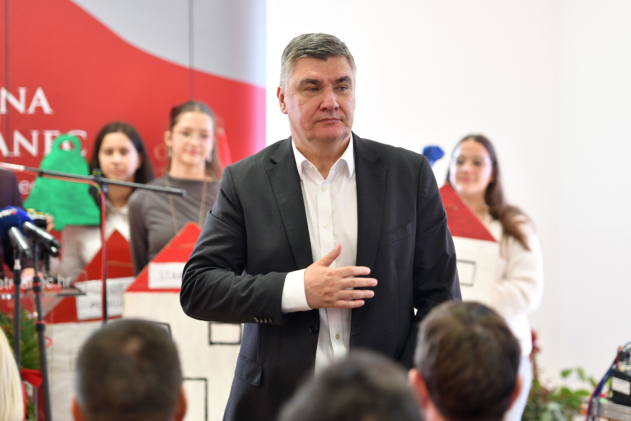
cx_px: 316
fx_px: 2033
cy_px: 210
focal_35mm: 116
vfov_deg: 11.8
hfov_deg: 17.6
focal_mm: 116
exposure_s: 1/200
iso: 1250
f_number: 4
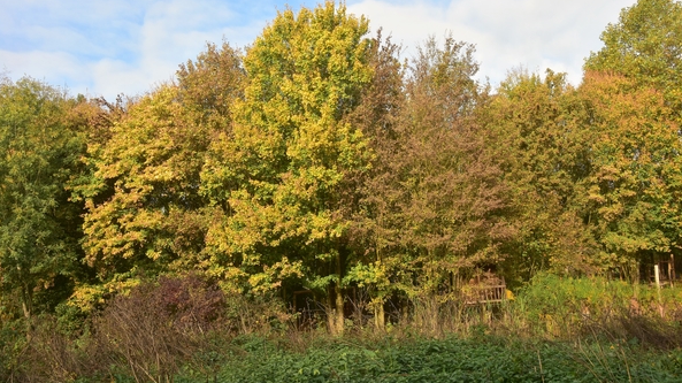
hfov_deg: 56.6
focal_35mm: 35
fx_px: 633
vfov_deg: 33.6
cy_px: 155
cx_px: 339
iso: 200
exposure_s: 1/100
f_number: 11
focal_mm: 22
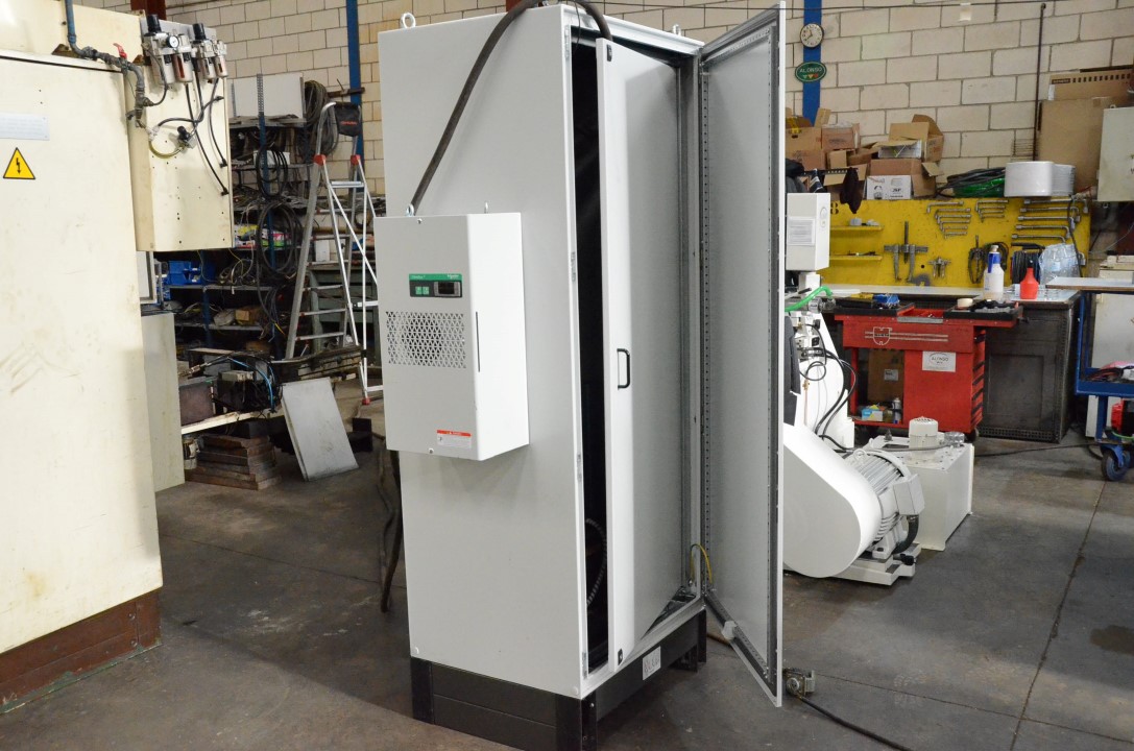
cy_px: 376
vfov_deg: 39.8
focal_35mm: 33
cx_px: 567
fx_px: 1037
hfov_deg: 57.3
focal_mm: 22
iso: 6400
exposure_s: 1/200
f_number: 7.1
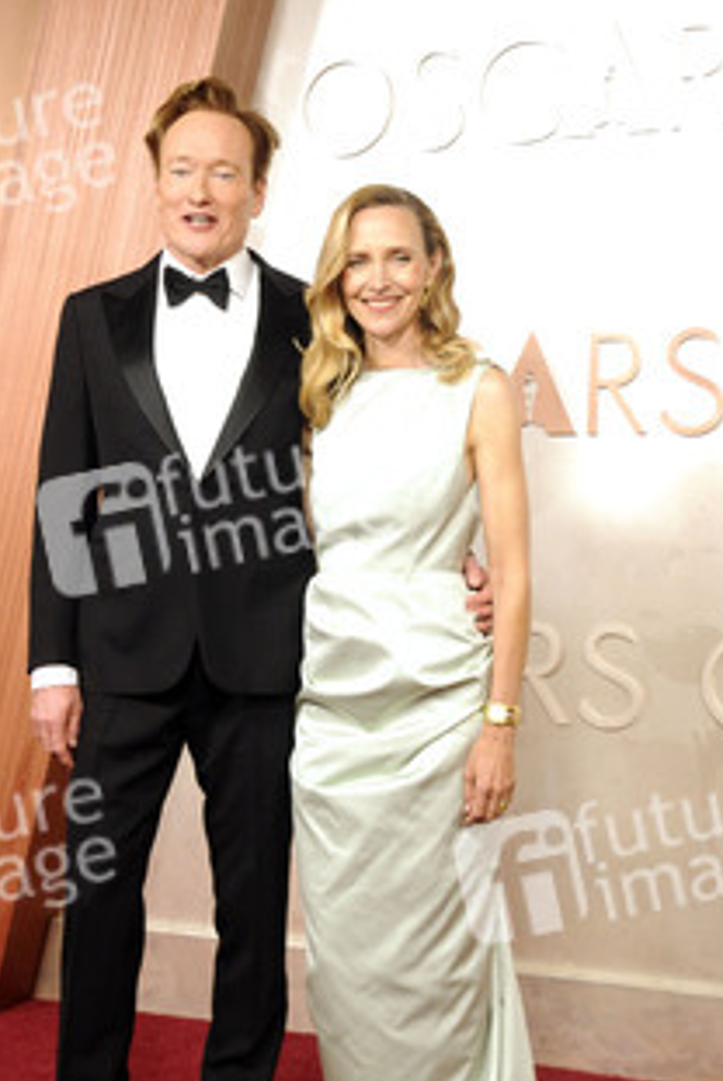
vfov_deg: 36.6
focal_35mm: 54
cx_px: 318
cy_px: 688
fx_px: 1623
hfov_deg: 25.1
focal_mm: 42
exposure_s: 1/100
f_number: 7.1
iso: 2500
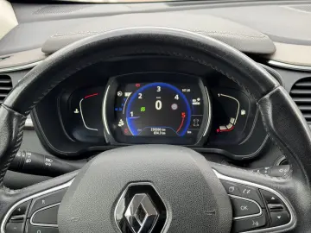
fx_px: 431
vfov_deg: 30.3
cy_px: 116
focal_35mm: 48
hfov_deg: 39.7
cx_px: 156
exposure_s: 1/110
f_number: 1.78
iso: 64
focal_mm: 6.76
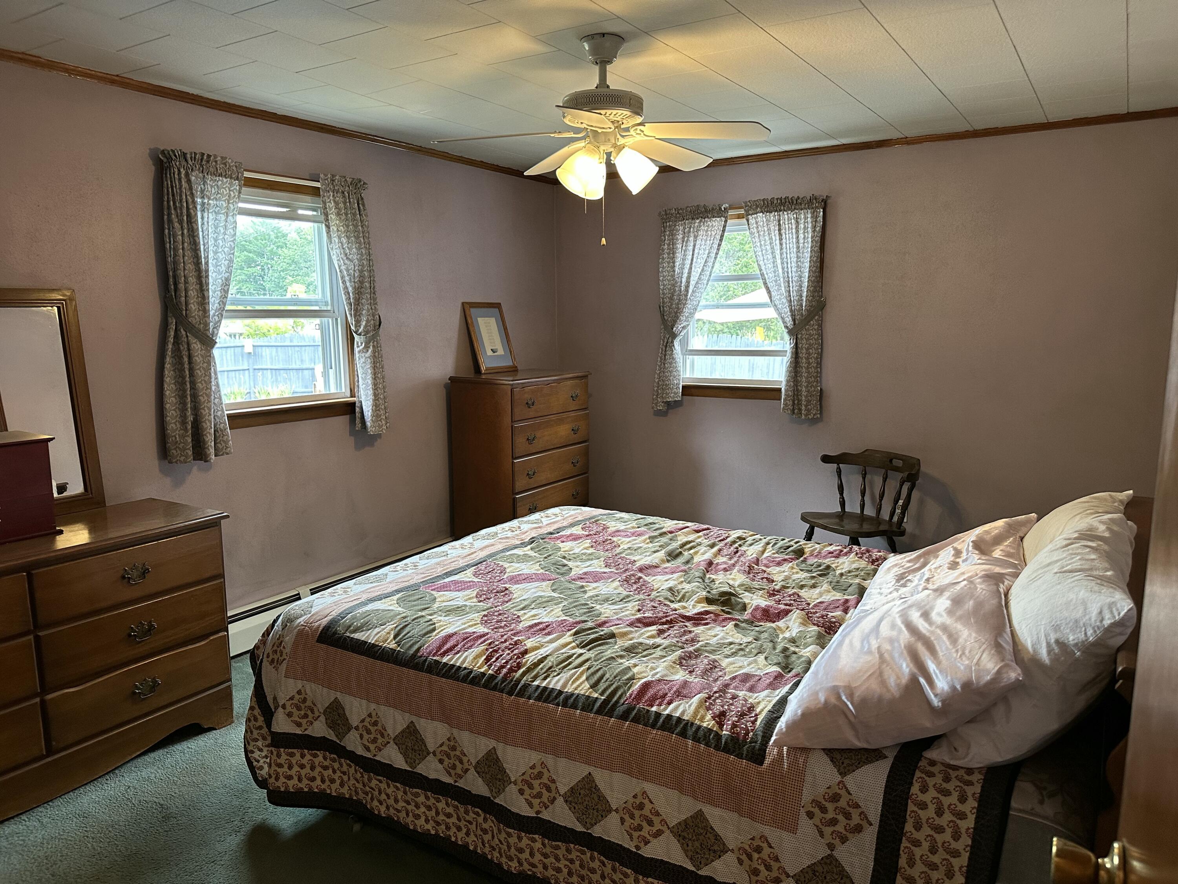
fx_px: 817
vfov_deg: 56.8
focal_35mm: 24
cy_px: 442
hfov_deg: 71.6
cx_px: 589
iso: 200
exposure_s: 1/120
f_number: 1.78
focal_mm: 6.86
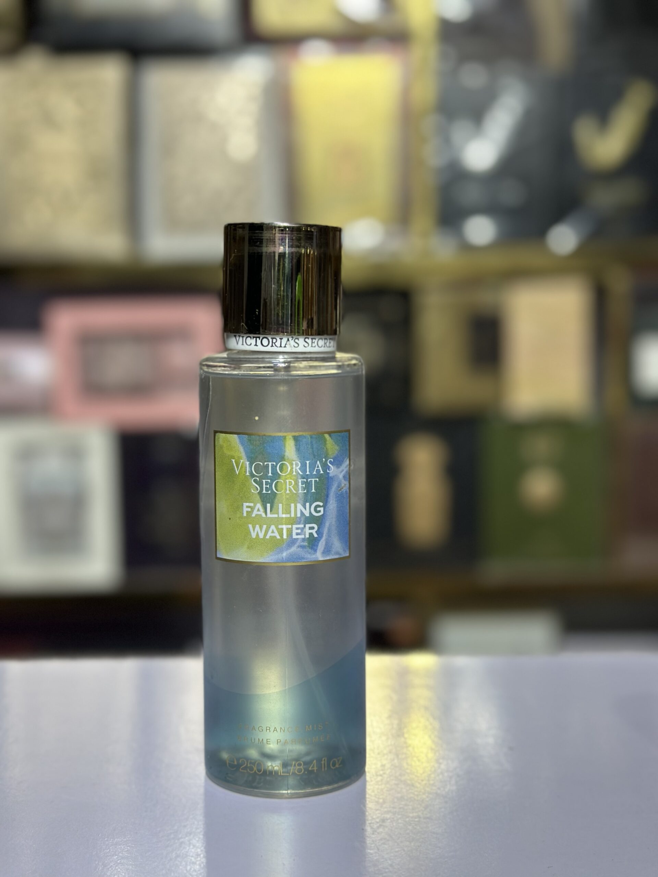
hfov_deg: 30.3
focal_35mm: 48
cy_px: 438
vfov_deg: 39.7
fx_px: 1217
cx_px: 329
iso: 80
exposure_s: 1/234
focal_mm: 6.86
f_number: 1.78
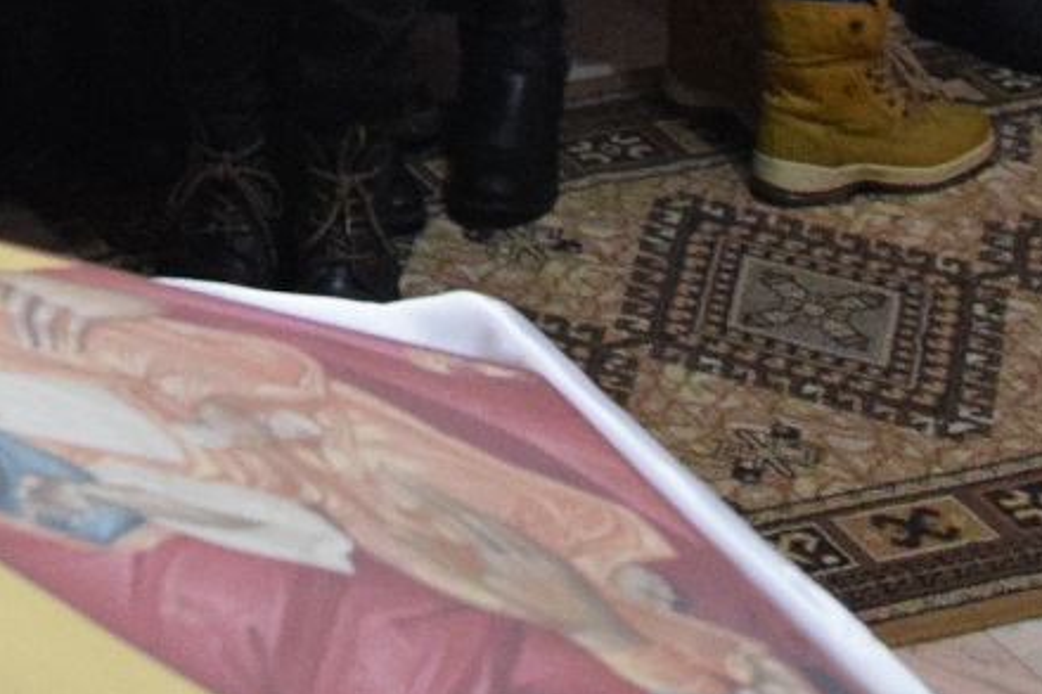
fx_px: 4968
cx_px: -43
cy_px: -955
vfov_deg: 7.5
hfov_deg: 11.8
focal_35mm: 172
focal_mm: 21
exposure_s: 1/60
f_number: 5
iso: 3200
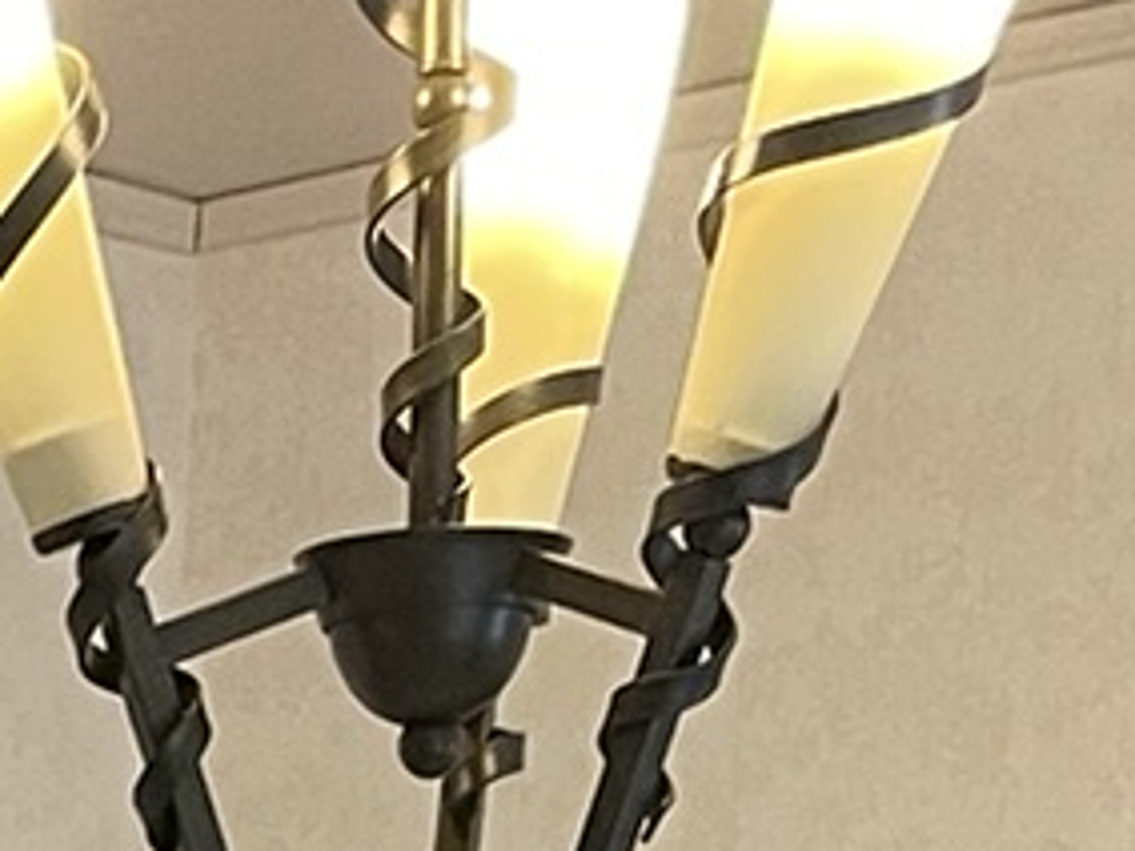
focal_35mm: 188
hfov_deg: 10.1
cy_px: 2862
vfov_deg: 6.8
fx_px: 6162
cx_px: -678
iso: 125
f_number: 1.6
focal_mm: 4.2
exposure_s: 1/50
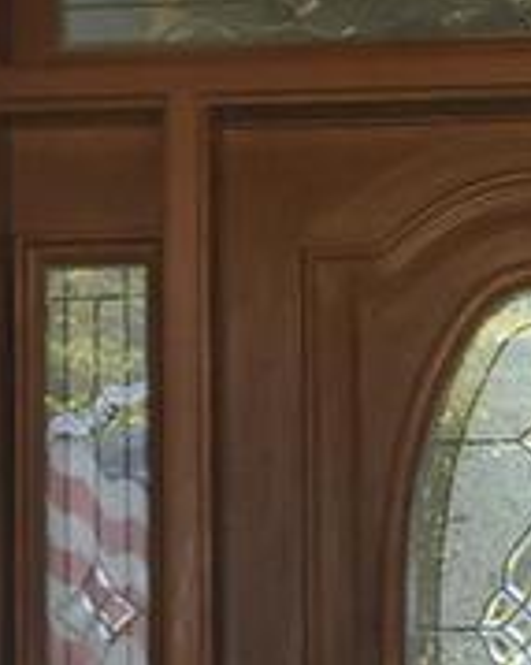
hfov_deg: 7.9
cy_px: 799
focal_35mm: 193
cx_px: 609
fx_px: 3790
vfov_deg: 9.9
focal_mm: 17
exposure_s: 1/80
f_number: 5
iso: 200
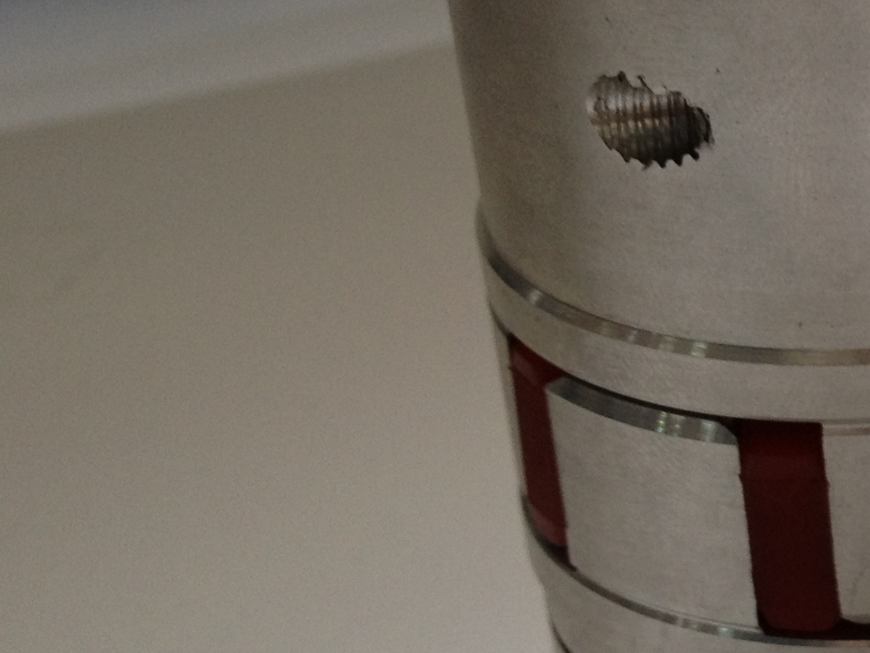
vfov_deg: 14.2
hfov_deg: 17.2
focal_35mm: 104
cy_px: 391
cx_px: 1260
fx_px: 2614
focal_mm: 4.28
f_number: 2.4
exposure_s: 1/24
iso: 50
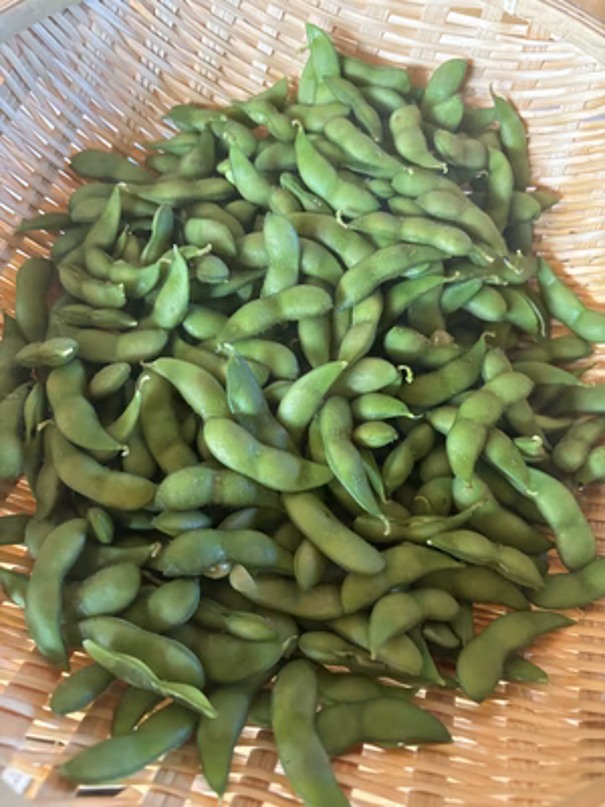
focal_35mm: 26
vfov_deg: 67.3
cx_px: 302
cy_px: 404
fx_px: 606
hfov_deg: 53.1
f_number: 1.6
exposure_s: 1/60
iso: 500
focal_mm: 5.96
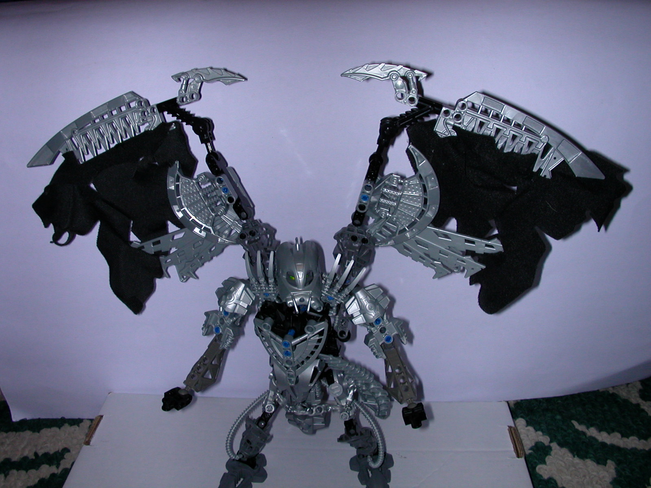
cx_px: 326
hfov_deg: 50.1
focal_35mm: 37
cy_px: 244
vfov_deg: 38.7
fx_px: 696
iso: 100
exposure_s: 1/59.9
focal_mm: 5.6
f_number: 4.5
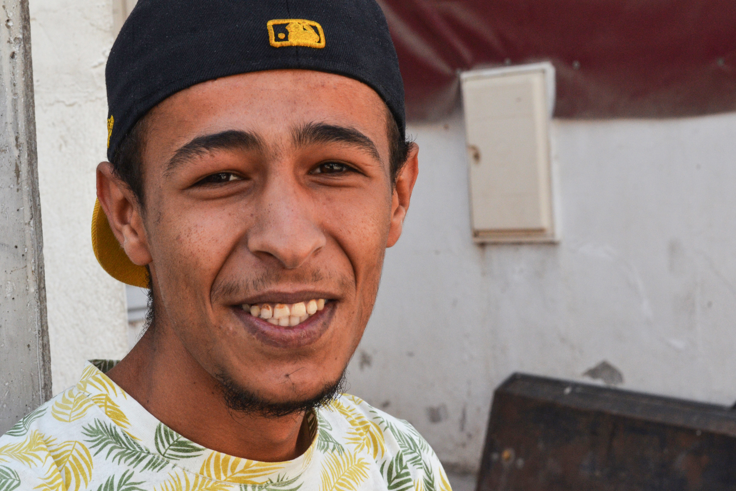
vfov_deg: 18.2
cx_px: 368
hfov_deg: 27.0
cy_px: 246
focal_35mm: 75
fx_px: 1533
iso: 1000
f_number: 10
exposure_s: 1/400
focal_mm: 50
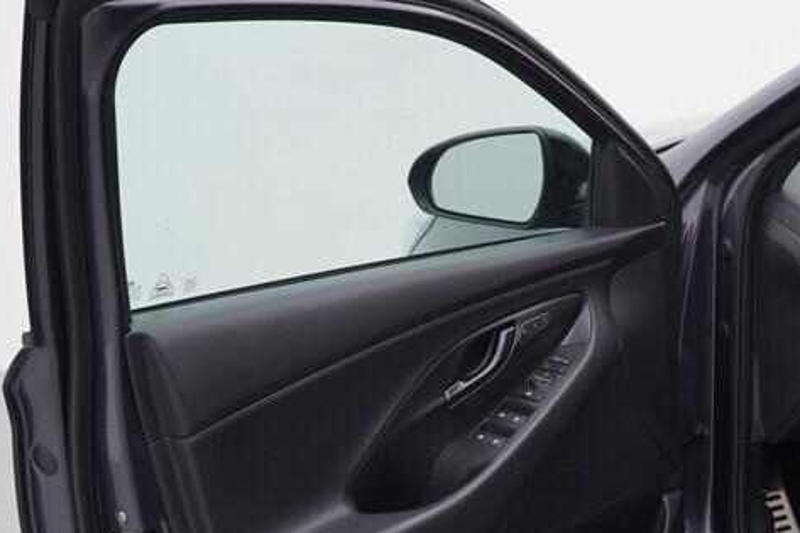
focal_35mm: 78
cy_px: 470
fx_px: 1733
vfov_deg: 17.3
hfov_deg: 25.5
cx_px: 643
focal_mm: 24
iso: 125
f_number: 4
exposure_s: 1/60
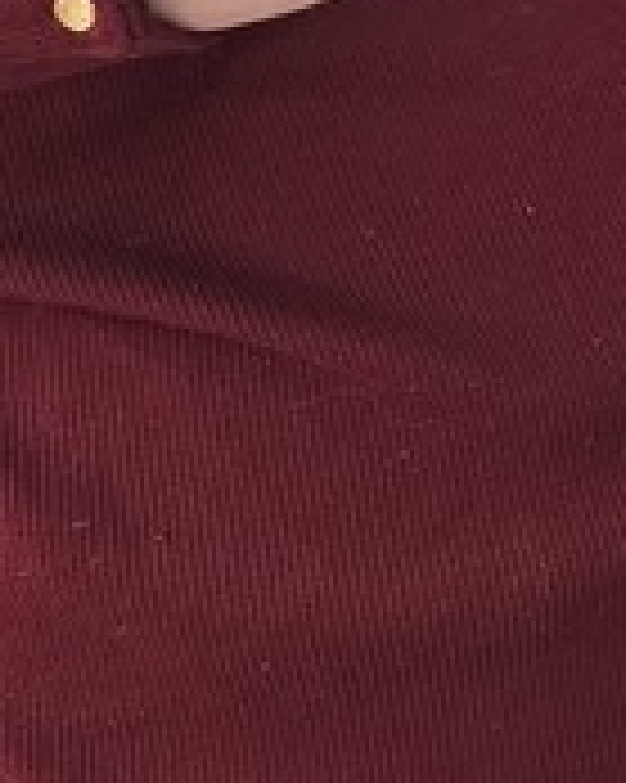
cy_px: -423
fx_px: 3060
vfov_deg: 13.7
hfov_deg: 11.4
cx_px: 793
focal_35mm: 132
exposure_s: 1/40
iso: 500
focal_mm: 6.3
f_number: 1.7
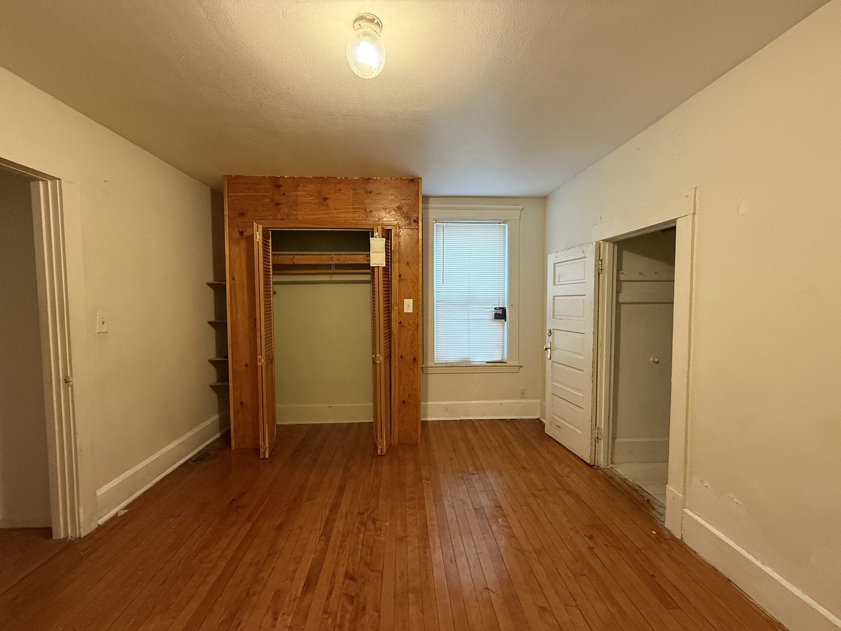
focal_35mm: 14
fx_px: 340
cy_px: 316
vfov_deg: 85.7
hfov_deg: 102.1
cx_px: 420
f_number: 2.2
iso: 500
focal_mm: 2.22
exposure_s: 1/60
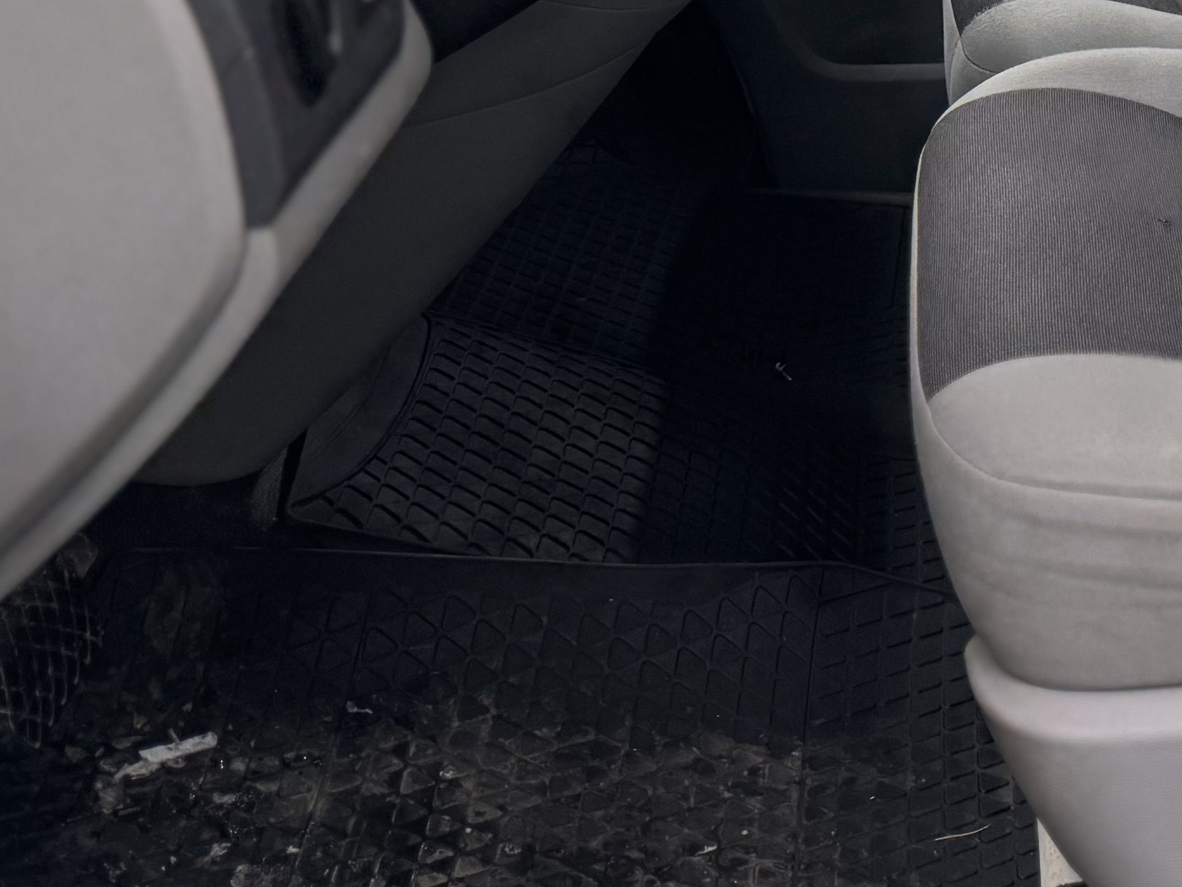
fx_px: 2424
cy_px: -385
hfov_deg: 25.8
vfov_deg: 18.7
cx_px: 1214
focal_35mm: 71
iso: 80
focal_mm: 6.76
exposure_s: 1/100
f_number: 1.78
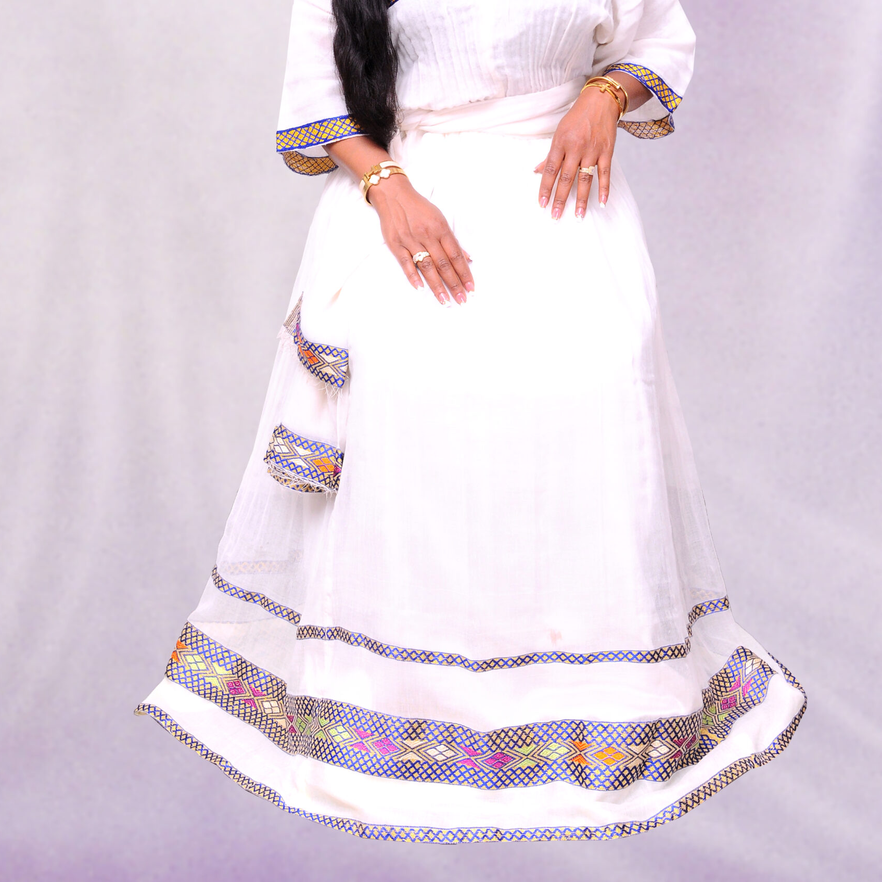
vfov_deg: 33.5
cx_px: 440
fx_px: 1441
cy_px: 246
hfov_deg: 34.0
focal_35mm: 50
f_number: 8
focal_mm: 26
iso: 500
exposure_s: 1/100
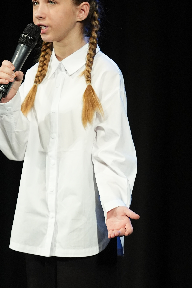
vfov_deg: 5.0
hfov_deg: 3.3
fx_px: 3328
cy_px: 136
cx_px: 62
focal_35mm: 416
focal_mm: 200
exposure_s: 1/400
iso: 3200
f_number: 2.8
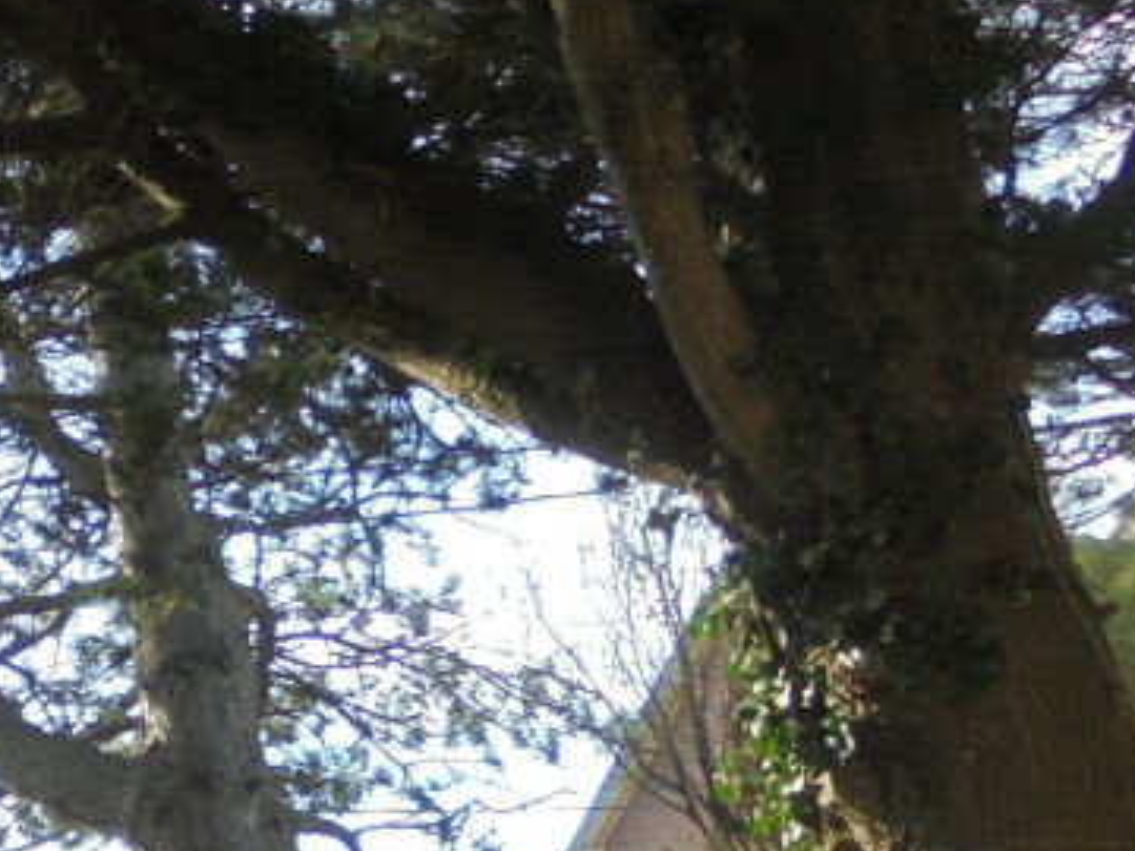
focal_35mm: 104
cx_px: -482
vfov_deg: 13.9
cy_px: 955
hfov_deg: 17.3
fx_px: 3410
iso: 100
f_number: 3.5
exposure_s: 1/200
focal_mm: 4.6
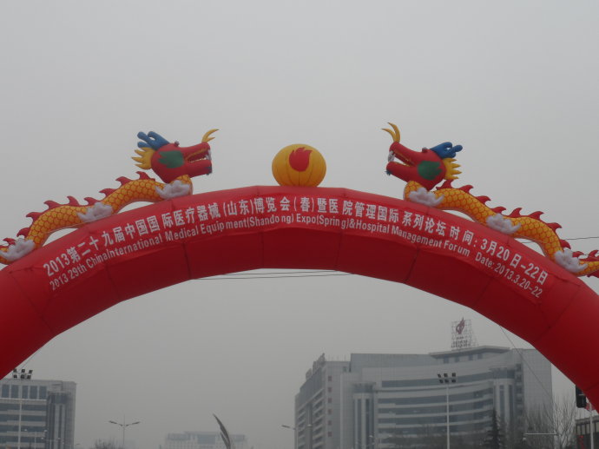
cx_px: 300
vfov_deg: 23.6
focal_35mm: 62
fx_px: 1072
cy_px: 224
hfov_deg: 31.2
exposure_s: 1/350
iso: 80
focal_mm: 10.2
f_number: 4.2
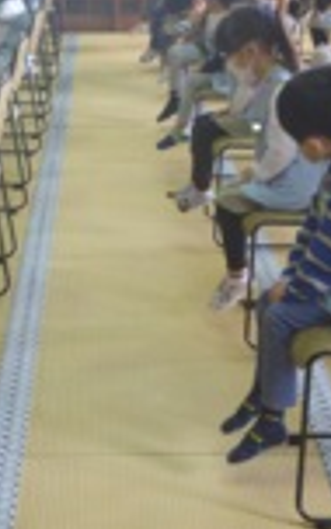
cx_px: 98
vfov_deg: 22.9
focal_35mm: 90
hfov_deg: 14.5
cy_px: 174
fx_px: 1299
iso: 400
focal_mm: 6.4
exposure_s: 1/15
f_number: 3.9
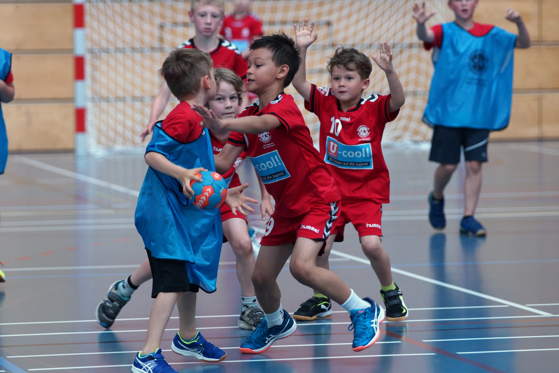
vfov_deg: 6.6
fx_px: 3262
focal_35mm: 210
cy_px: 186
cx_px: 280
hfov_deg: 9.8
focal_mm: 140
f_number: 2.8
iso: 800
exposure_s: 1/400
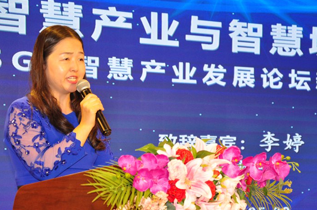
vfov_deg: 10.5
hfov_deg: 15.8
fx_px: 1139
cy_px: 110
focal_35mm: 130
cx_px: 156
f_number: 5.3
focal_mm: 75
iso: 720
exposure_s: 1/200
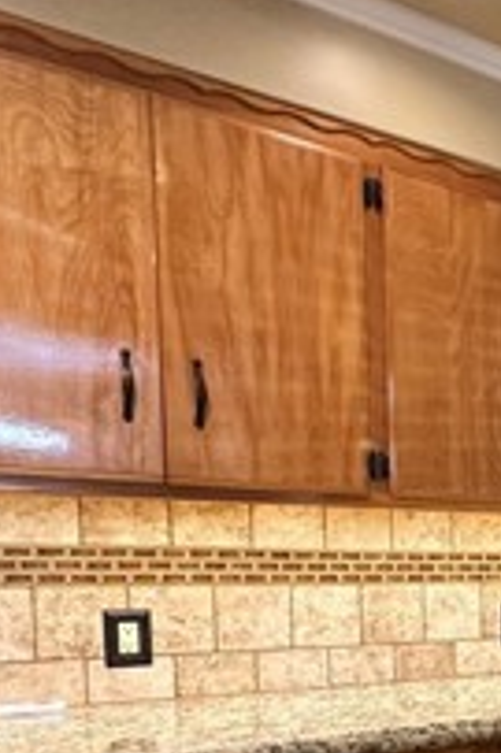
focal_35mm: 46
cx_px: 872
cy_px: 634
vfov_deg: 40.5
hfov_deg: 21.1
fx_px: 962
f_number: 2.2
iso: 320
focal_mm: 2.22
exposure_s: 1/60
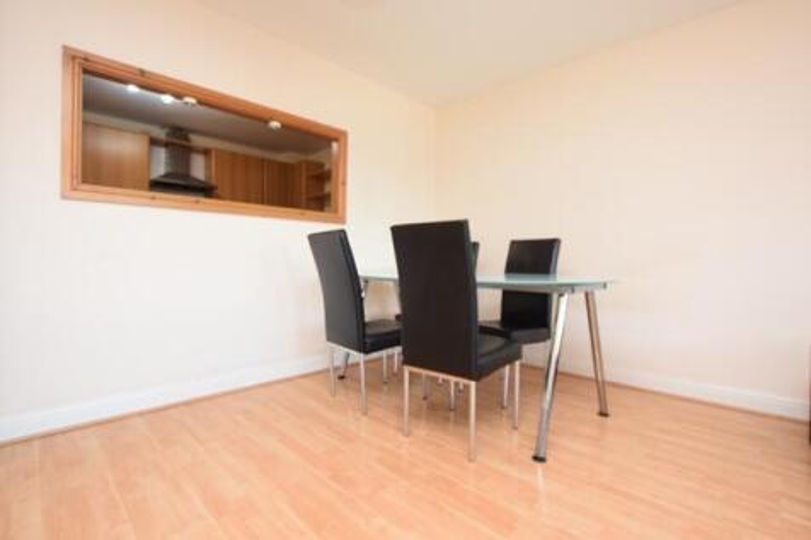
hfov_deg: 95.0
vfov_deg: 72.0
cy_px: 270
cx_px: 406
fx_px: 372
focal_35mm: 16
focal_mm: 11
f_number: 4.5
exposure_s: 1/80
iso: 800
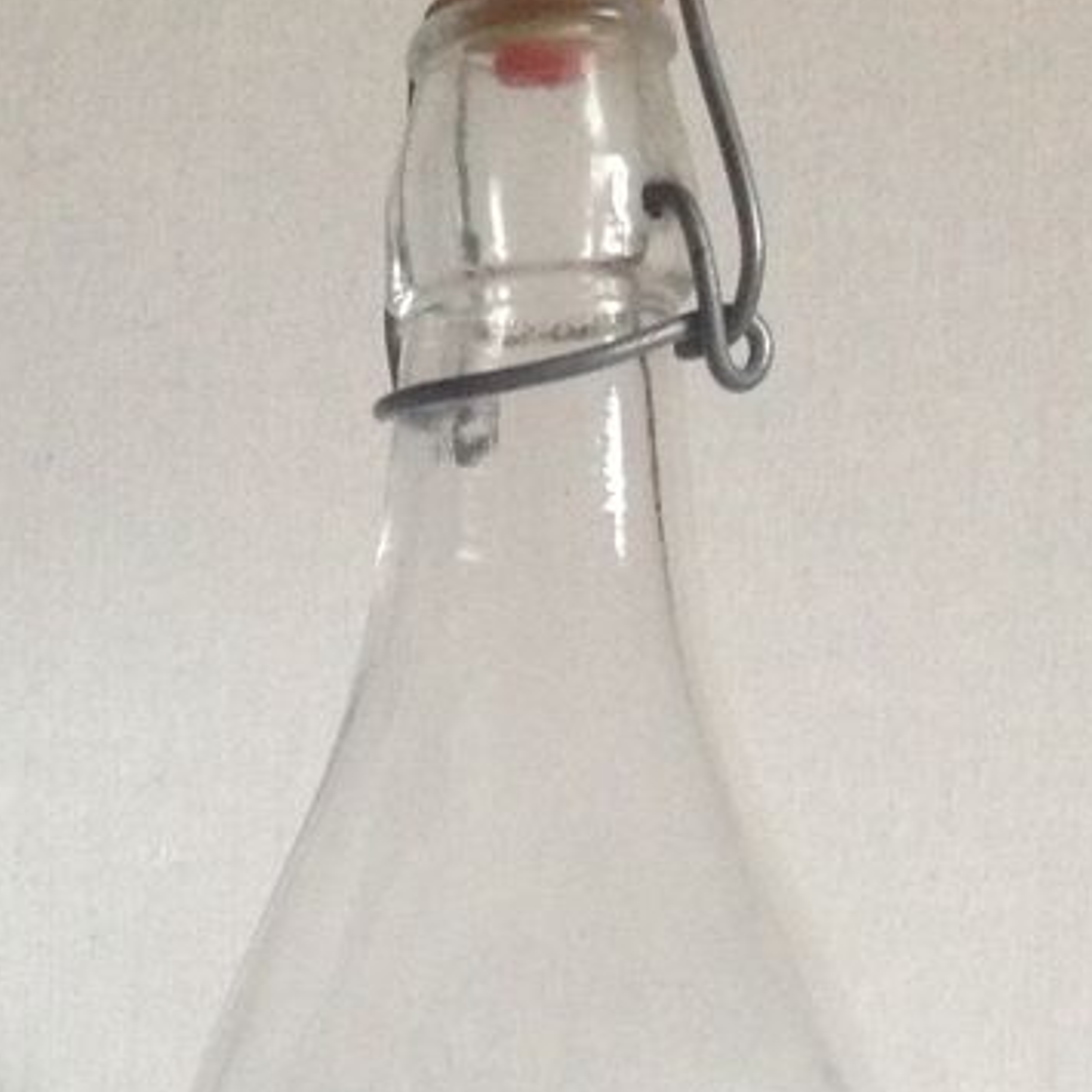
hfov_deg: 19.4
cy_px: 1317
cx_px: -8
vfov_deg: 18.8
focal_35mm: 87
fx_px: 3105
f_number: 2.4
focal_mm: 4.28
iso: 250
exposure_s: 1/15
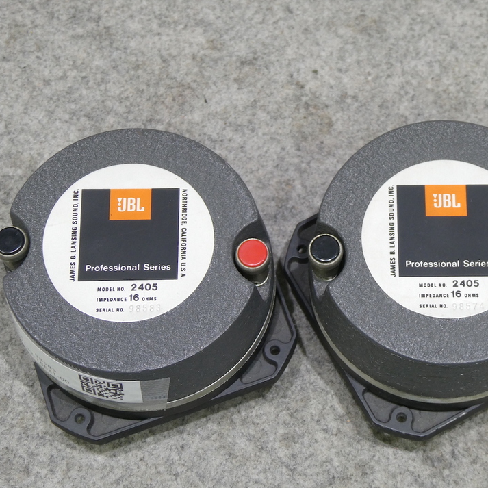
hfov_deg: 18.5
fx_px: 1499
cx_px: 288
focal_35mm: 94
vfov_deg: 18.5
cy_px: 246
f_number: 4.7
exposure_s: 1/13
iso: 200
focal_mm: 14.1
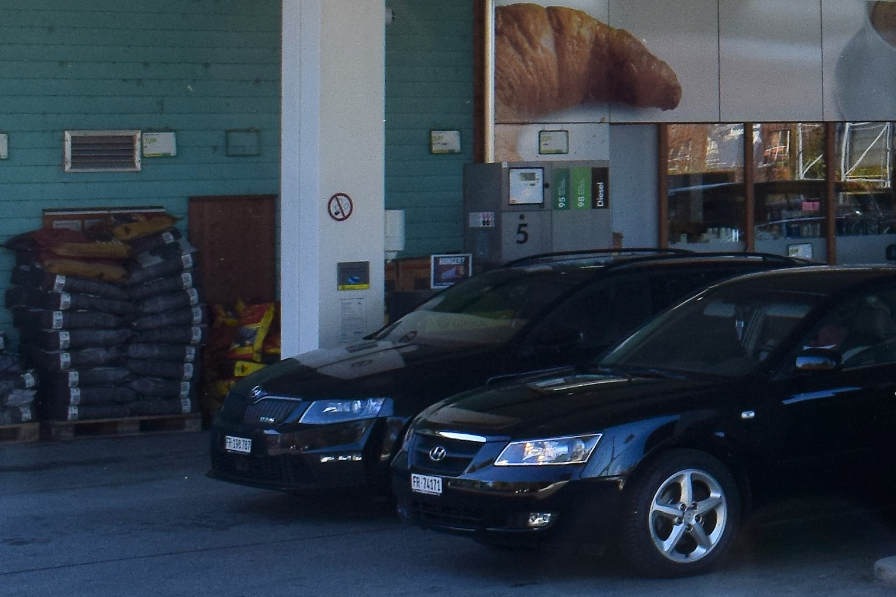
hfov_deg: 17.5
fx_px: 2663
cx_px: 1261
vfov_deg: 12.5
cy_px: -146
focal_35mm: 107
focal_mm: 18
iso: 400
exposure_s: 1/320
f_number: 10
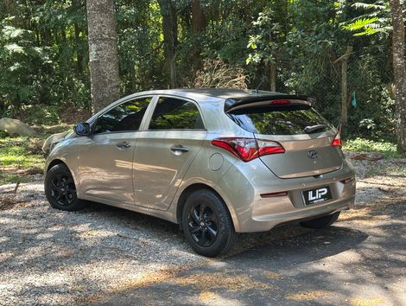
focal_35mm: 48
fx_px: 564
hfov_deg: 39.6
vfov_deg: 30.3
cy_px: 153
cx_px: 203
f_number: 1.78
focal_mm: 6.86
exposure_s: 1/172
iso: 64
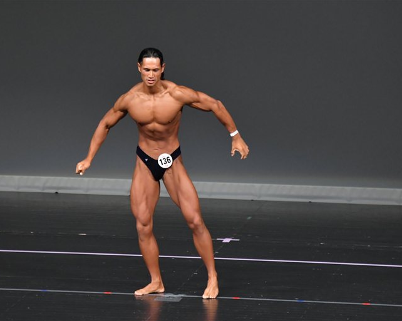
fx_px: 4246
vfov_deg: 4.3
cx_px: 169
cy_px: 161
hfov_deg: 5.4
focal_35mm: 357
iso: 4000
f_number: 5.6
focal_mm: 210
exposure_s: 1/400
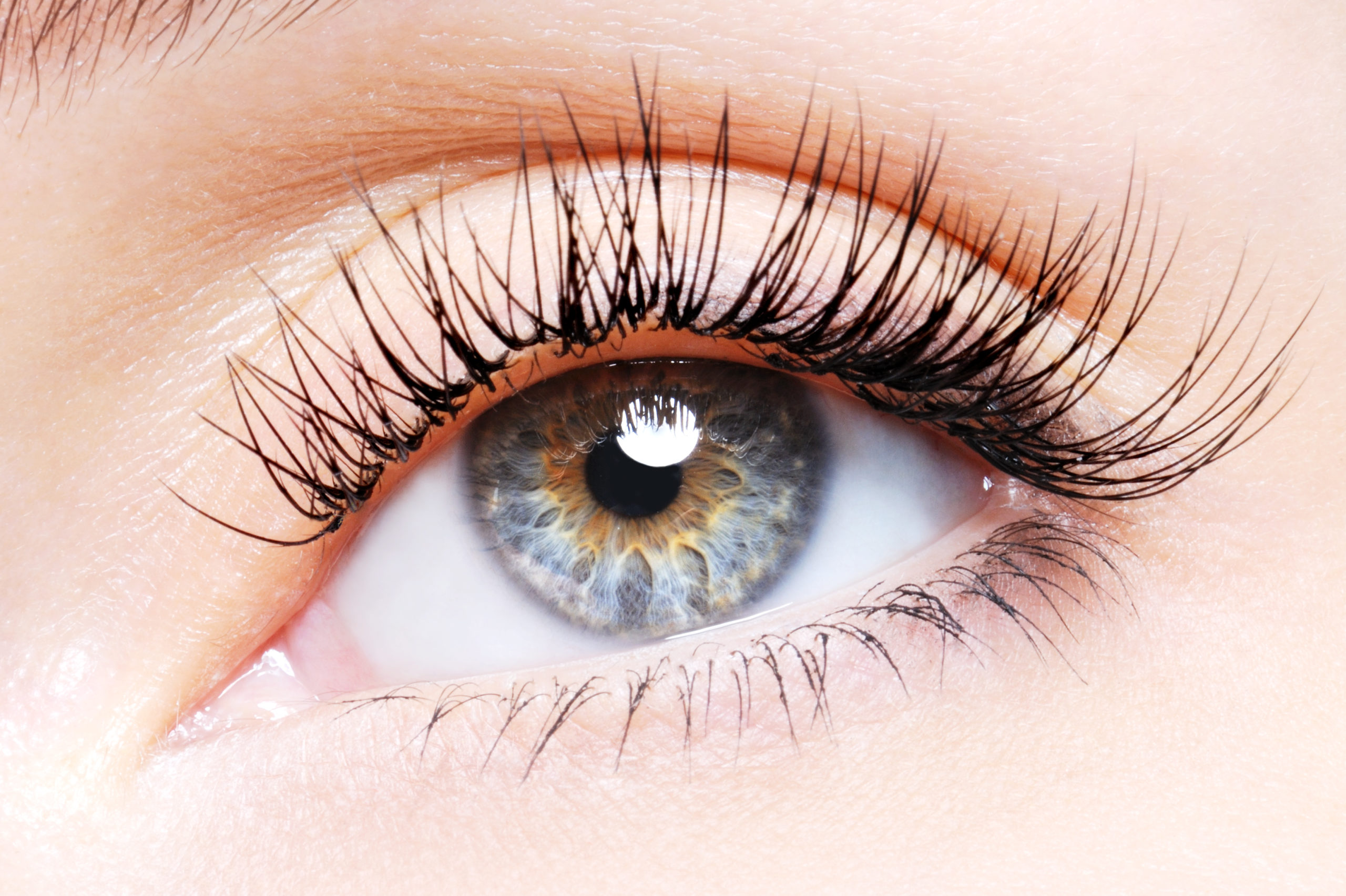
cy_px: 448
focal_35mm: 105
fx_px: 3923
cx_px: 673
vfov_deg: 13.0
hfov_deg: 19.5
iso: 400
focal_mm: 105
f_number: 45
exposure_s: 1/200
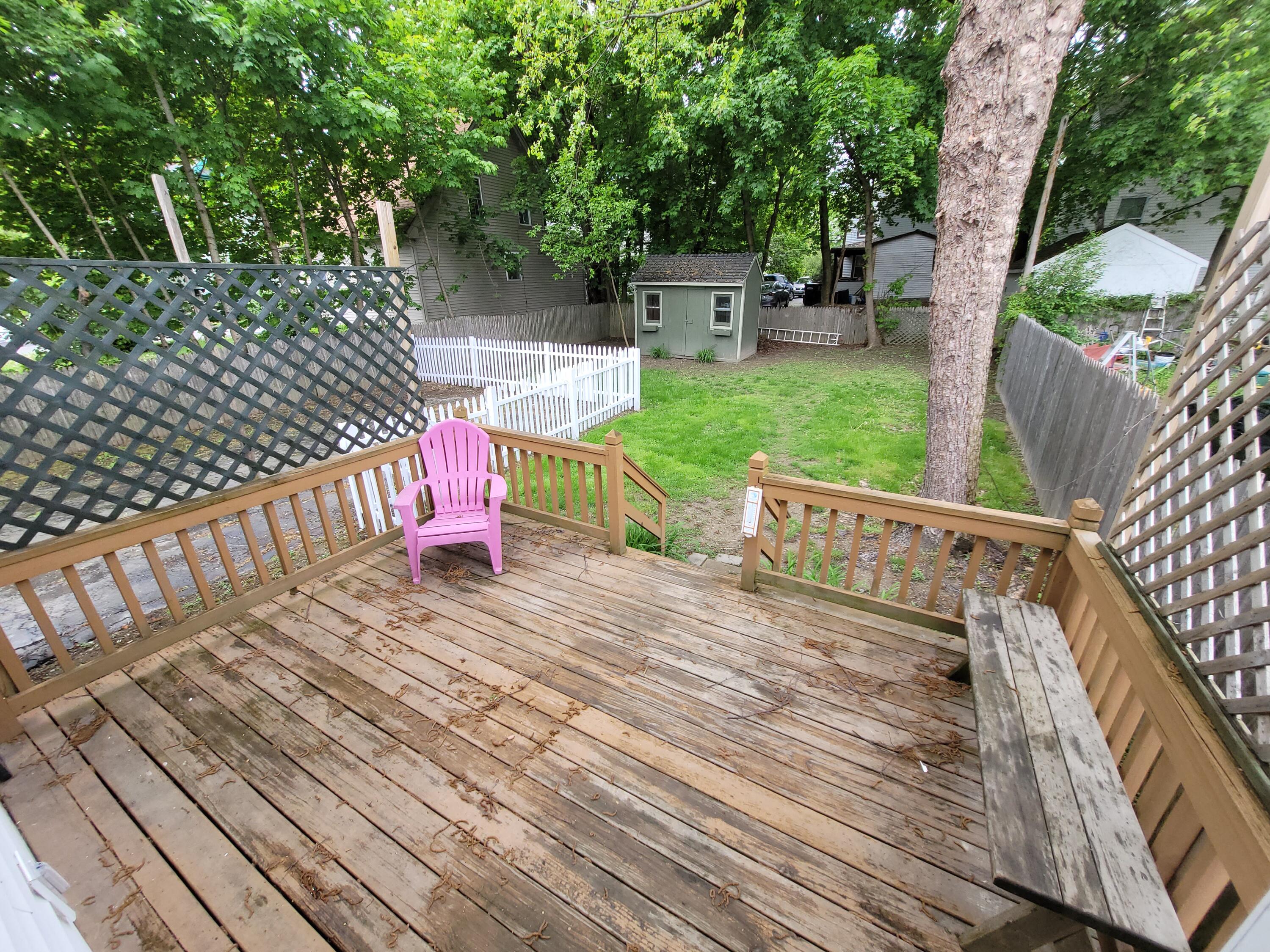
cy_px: 476
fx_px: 477
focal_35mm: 13
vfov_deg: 89.9
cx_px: 635
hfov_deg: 106.2
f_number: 2.2
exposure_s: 1/181
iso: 40
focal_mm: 1.74
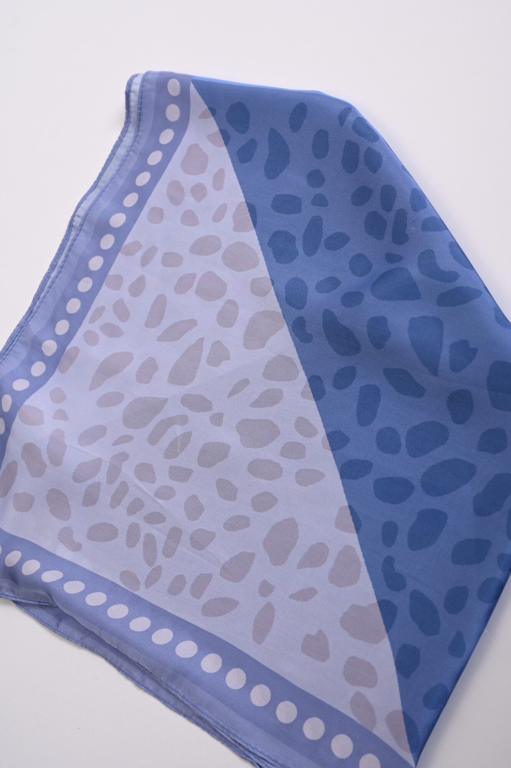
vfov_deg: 45.5
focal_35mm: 43
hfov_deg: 31.2
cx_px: 256
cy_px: 384
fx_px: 917
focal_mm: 43
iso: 125
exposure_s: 1/125
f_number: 10
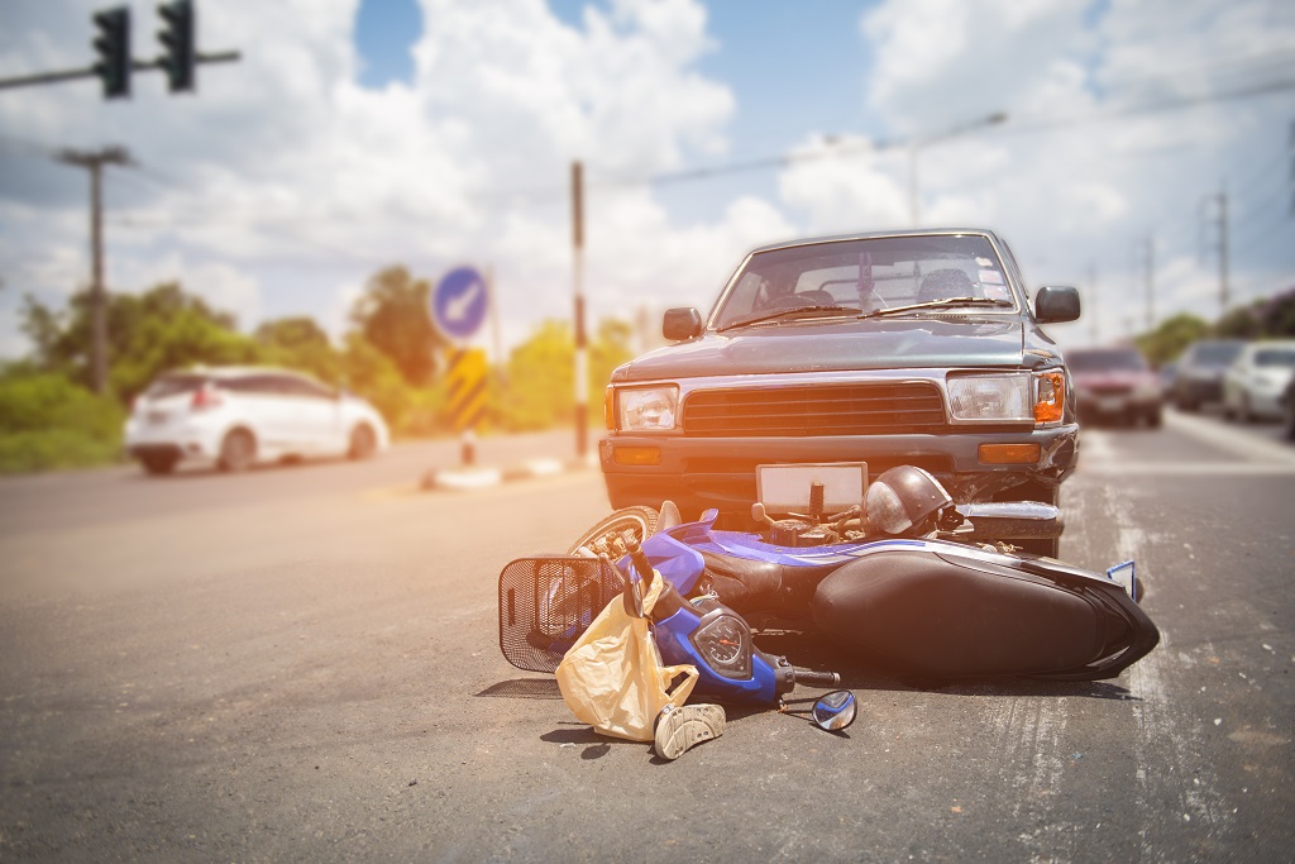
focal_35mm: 28
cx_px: 648
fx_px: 1007
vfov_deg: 46.4
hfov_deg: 65.5
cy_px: 432
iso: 100
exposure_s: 1/2500
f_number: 2.8
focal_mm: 28
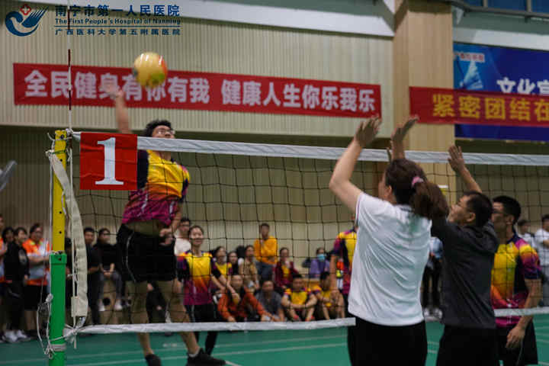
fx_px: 823
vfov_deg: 25.1
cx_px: 274
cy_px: 183
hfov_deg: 36.9
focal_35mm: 54
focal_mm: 54
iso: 3200
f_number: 4
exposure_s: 1/125
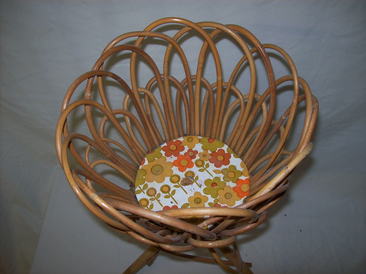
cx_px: 183
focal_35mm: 36
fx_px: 381
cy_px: 137
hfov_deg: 51.4
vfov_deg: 39.6
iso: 80
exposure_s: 1/64
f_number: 2.7
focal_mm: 6
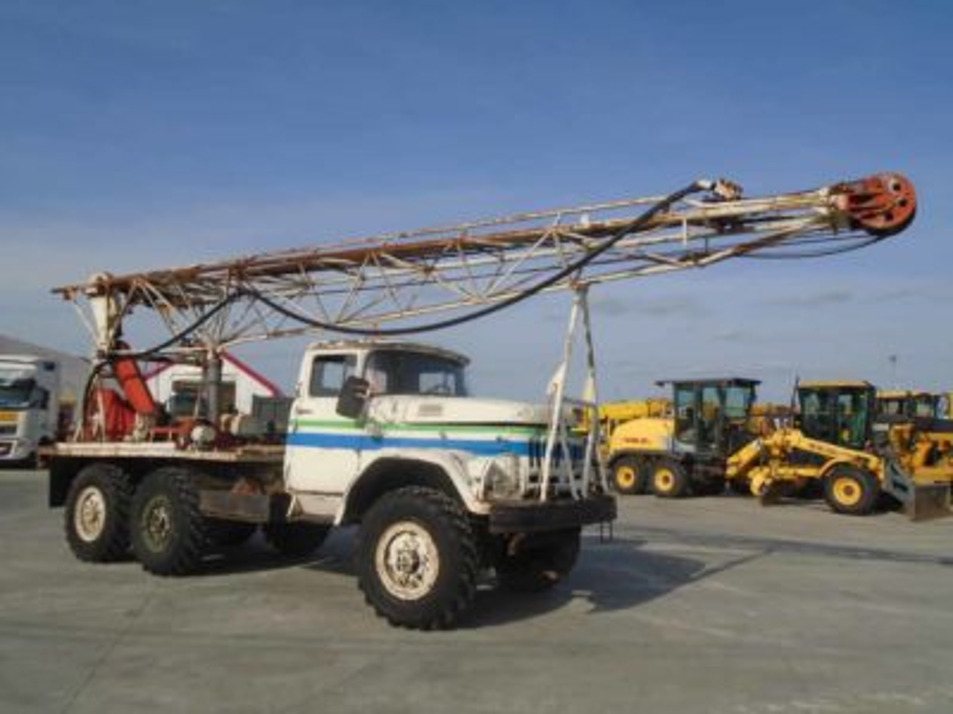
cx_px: 476
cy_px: 357
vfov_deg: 53.1
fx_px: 716
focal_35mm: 26
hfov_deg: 67.3
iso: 100
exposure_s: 1/320
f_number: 8
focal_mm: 4.6
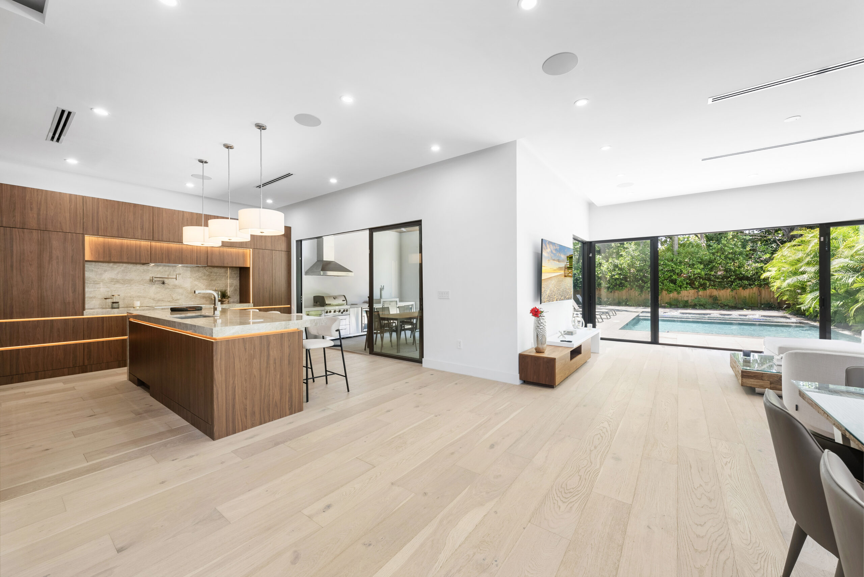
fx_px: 336
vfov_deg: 81.3
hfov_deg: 104.2
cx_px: 432
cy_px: 288
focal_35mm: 14
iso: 250
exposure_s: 1/40
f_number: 8
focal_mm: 14
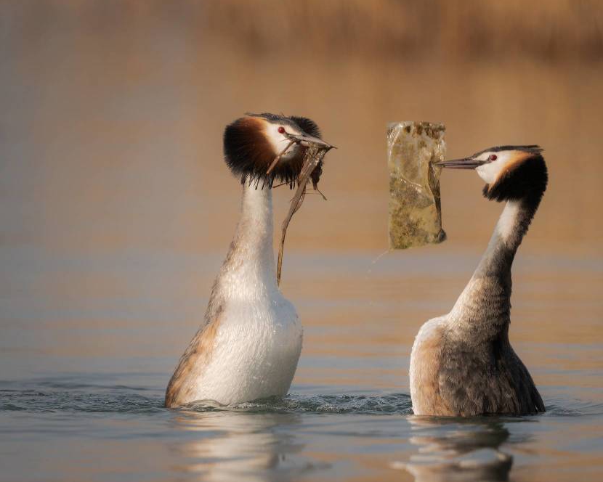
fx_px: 12403
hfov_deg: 2.8
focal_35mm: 695
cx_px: 371
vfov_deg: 2.2
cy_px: 241
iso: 200
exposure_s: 1/1000
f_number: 6.3
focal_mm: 600
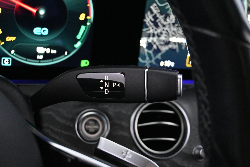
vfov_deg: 27.3
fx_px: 344
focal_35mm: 50
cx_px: 125
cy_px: 84
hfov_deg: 40.0
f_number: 5
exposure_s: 1/50
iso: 8000
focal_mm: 33
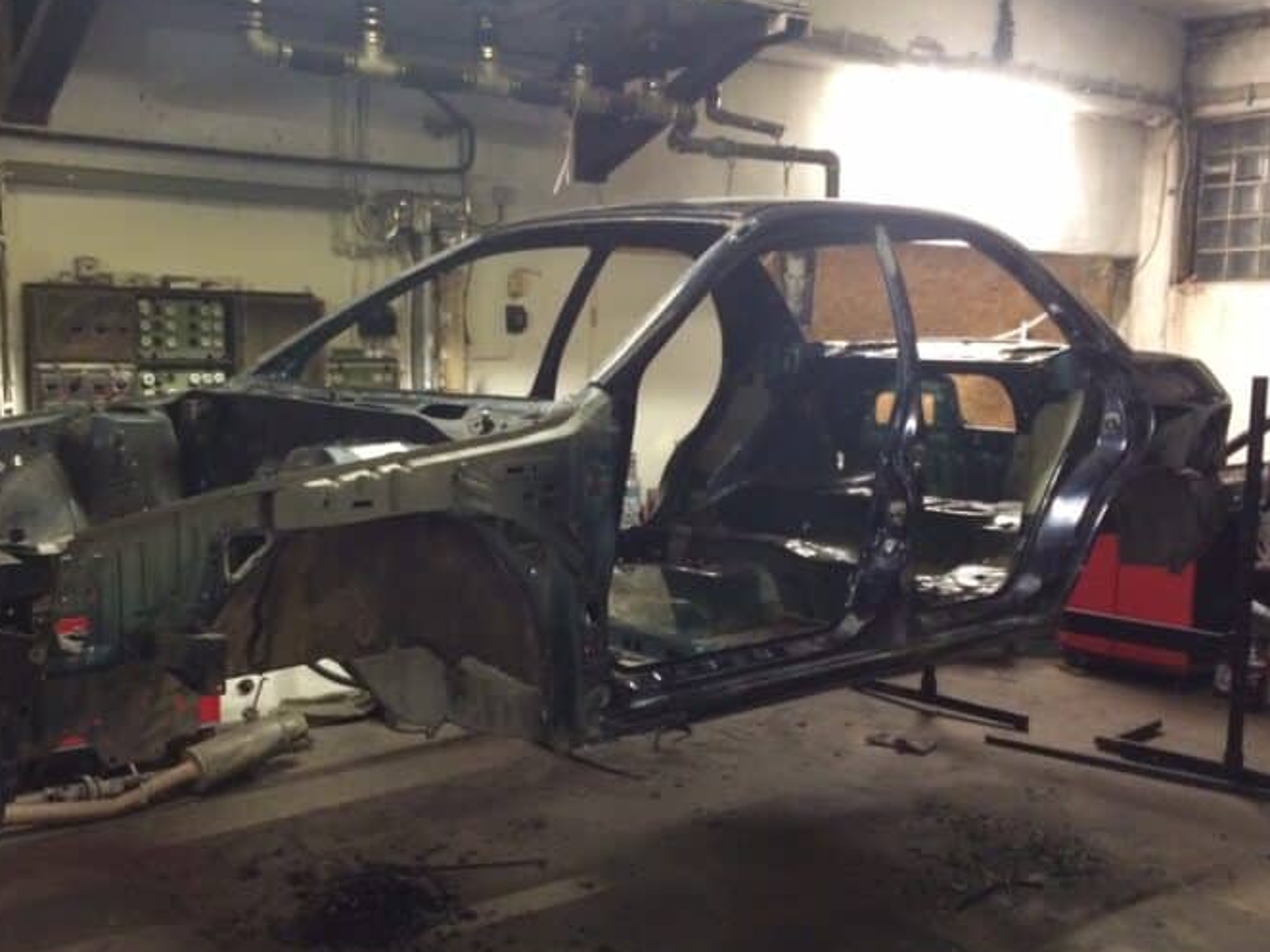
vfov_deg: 40.7
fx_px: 1284
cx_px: 538
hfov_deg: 52.4
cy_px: 504
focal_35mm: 35
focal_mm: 4.15
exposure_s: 1/17
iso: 500
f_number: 2.2
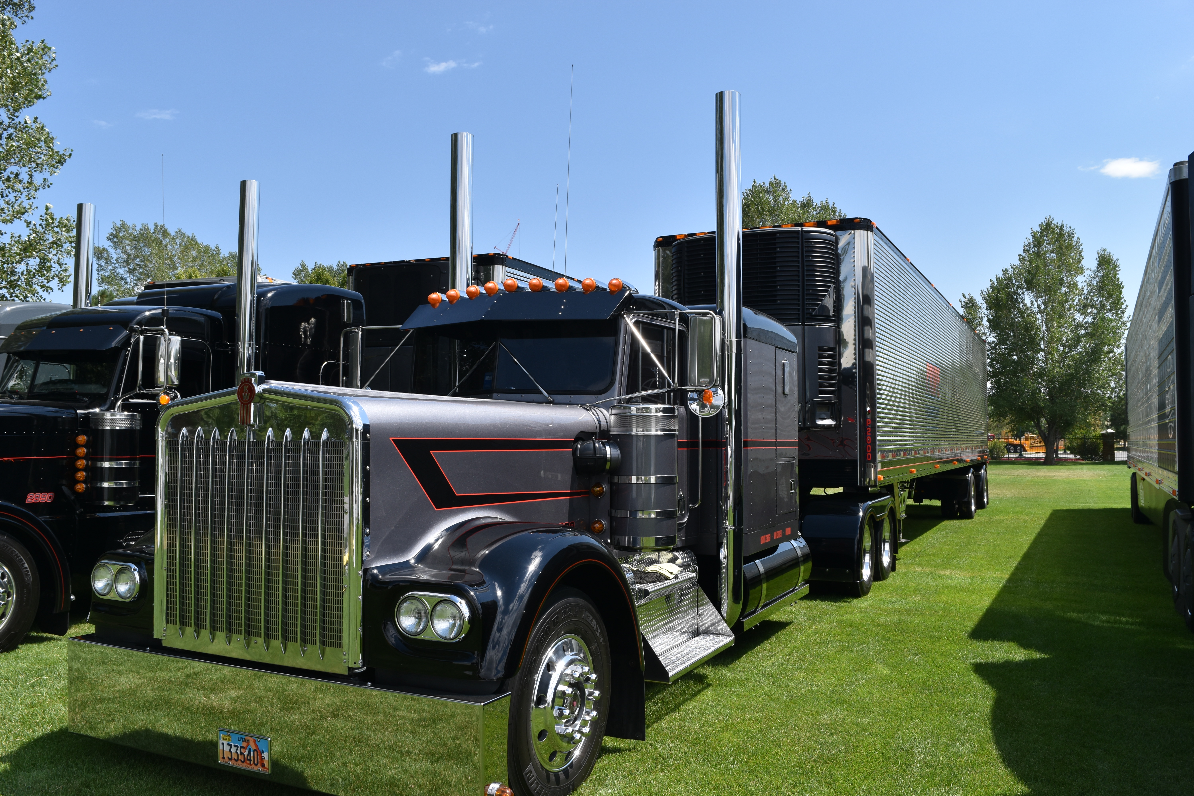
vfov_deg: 43.6
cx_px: 597
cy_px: 398
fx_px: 995
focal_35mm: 30
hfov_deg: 61.9
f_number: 10
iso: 200
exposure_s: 1/400
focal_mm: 20
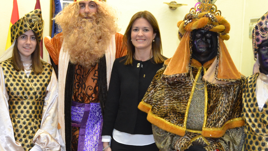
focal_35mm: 80
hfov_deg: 26.1
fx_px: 569
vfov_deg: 15.0
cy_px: 123
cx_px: 59
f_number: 4
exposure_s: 1/60
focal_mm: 26
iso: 1600
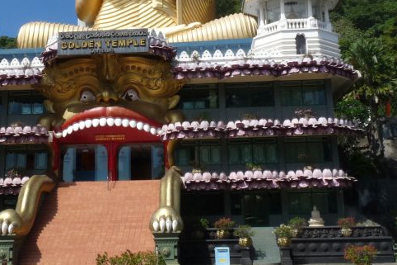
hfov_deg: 34.9
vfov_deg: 23.6
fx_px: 628
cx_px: 153
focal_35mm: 57
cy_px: 74
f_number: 7.1
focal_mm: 4.8
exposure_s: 1/400
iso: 100
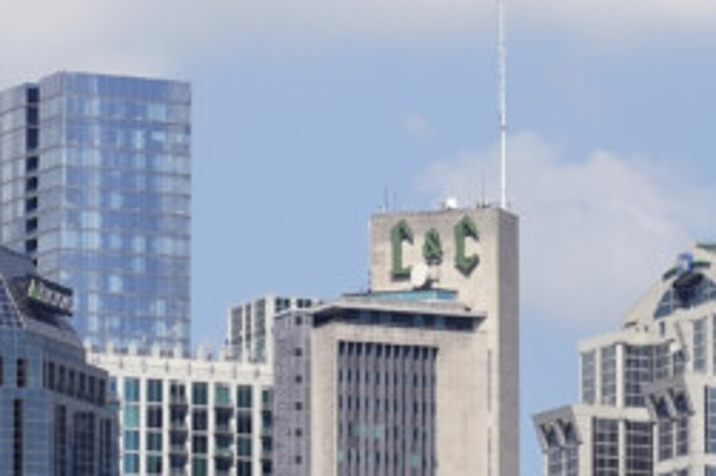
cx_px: 214
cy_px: 472
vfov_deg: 4.8
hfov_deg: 7.2
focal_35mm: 286
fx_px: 5684
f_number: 10
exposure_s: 1/800
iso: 400
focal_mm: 70
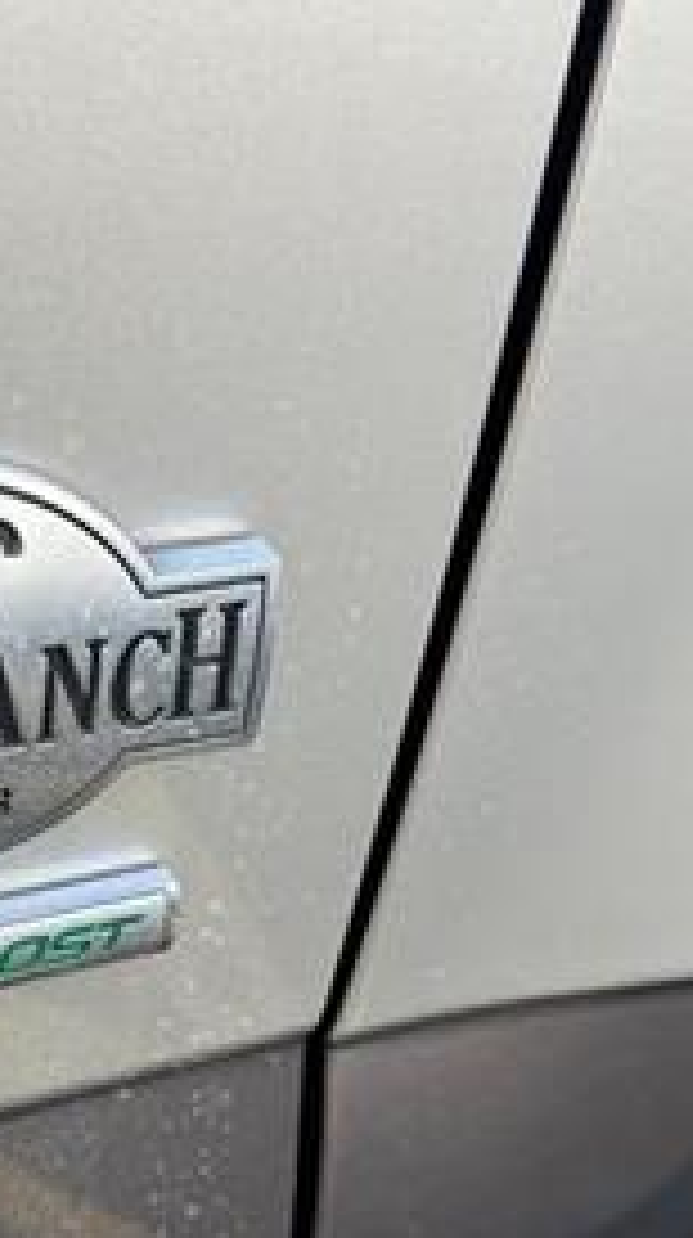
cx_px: -4
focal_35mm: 52
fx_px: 1704
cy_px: 693
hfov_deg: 22.1
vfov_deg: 39.8
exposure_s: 1/315
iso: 50
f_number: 1.5
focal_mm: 5.7
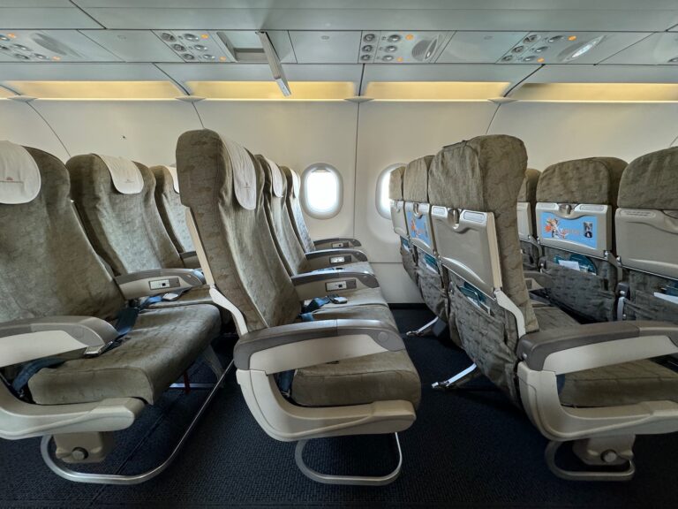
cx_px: 339
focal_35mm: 14
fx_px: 274
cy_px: 254
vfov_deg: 85.7
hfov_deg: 102.1
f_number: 2.2
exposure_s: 1/61
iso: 320
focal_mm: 2.22
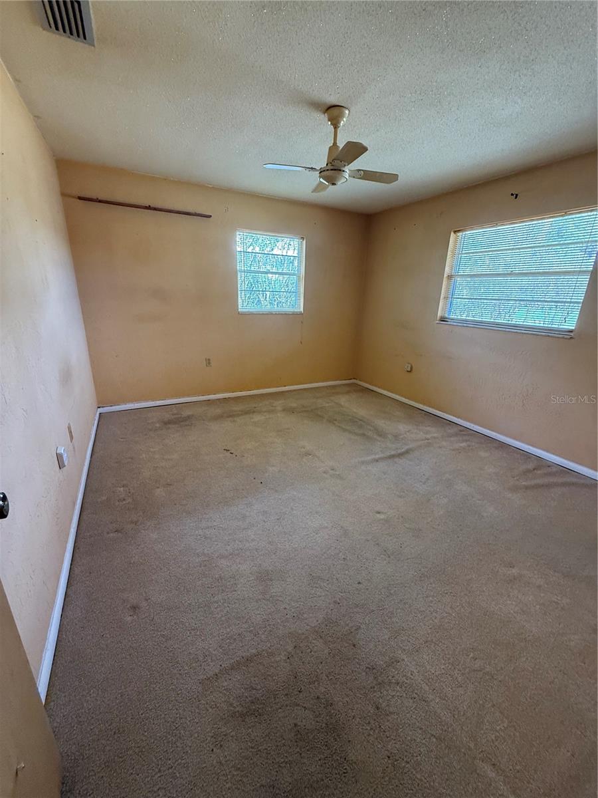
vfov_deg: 102.1
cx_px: 299
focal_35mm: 14
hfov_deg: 85.7
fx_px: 322
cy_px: 399
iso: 320
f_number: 2.2
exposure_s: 1/95
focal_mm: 2.22
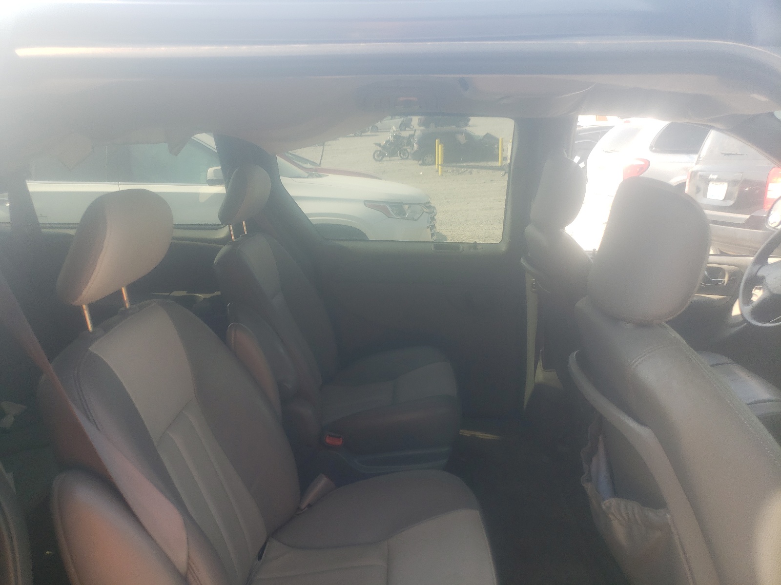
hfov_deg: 67.3
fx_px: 587
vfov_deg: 53.1
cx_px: 390
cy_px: 292
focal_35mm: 26
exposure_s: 1/357
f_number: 1.5
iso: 50
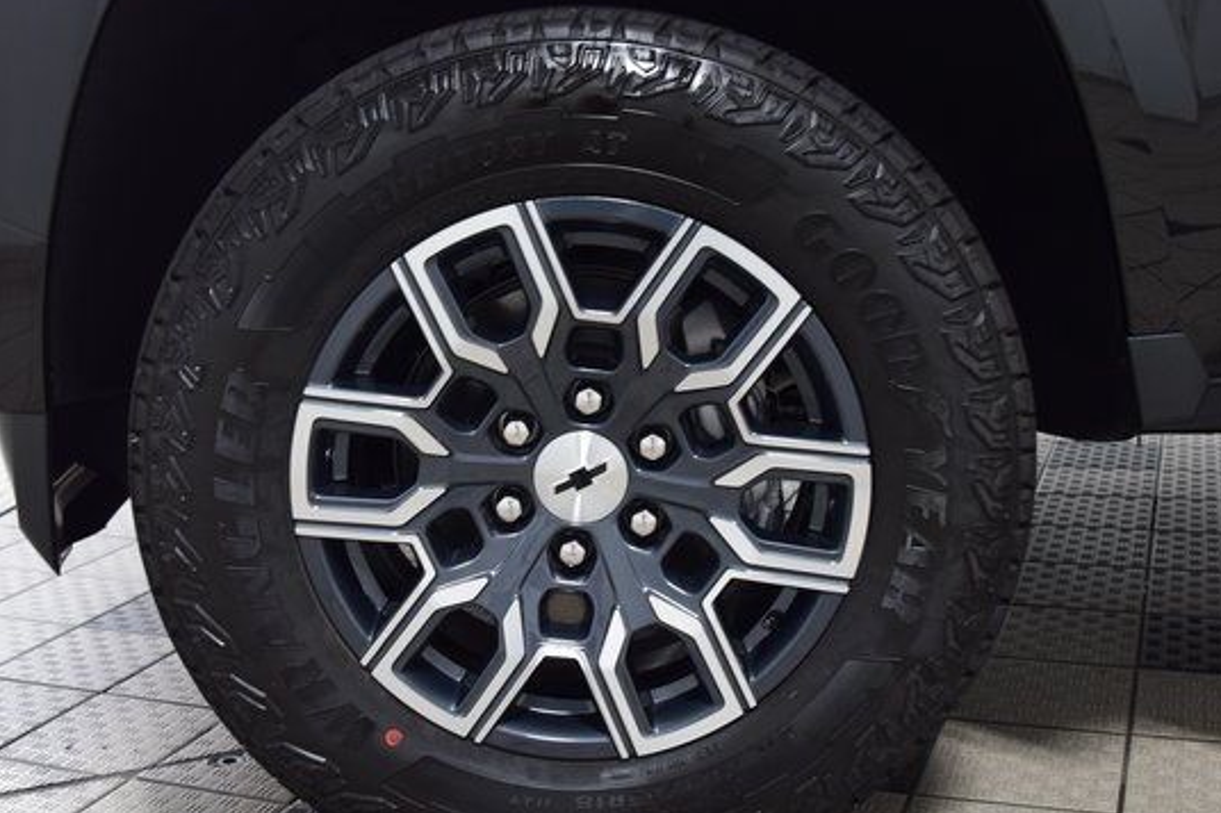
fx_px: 1458
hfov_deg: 45.4
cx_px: 579
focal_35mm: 43
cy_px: 461
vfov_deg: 31.1
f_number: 6.3
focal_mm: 24
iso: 900
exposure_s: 1/15
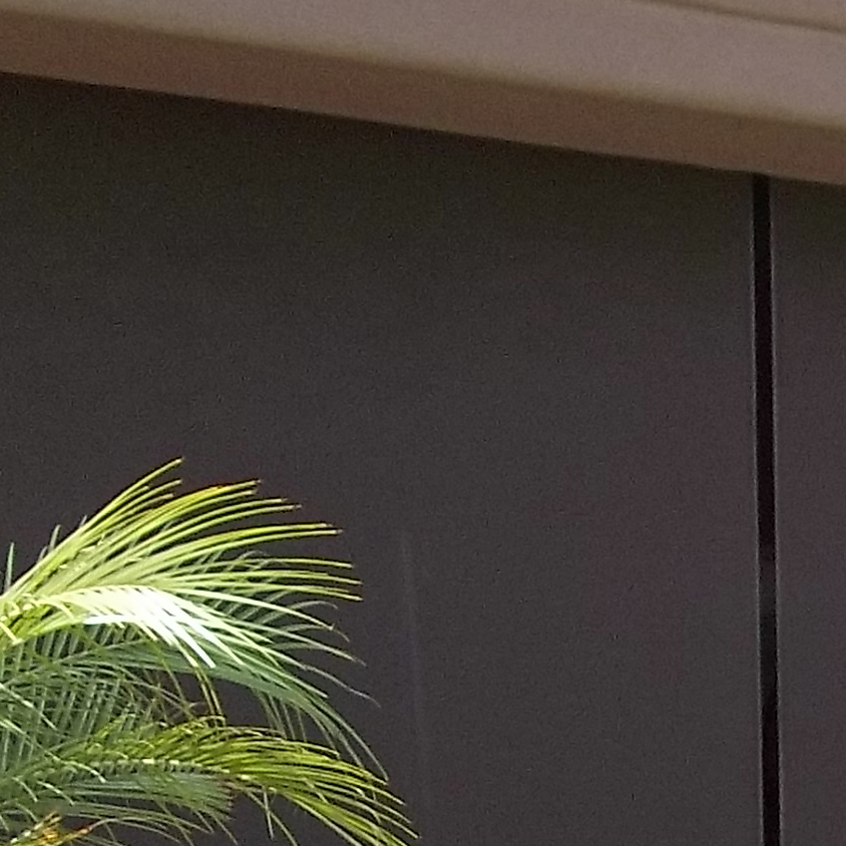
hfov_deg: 11.4
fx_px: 3954
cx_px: 1514
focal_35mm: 143
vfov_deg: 11.7
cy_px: 1215
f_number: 2.9
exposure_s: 1/400
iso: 80
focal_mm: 5.7
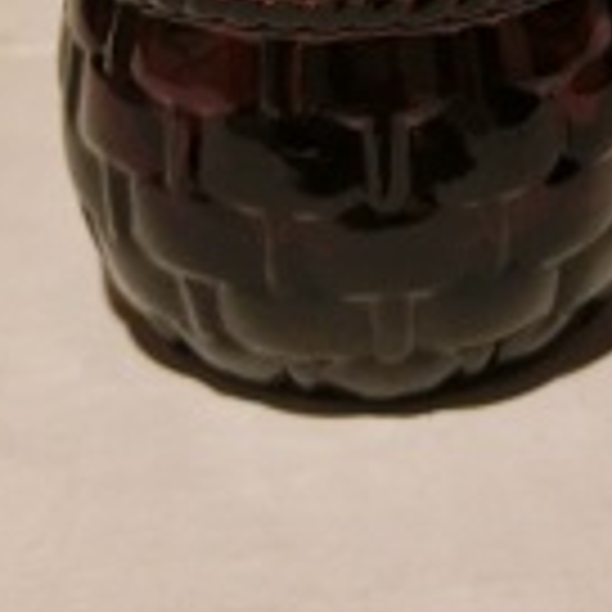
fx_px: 1980
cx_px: 369
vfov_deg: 16.3
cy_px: -261
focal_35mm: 99
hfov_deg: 17.6
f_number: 3.9
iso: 400
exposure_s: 1/60
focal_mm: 6
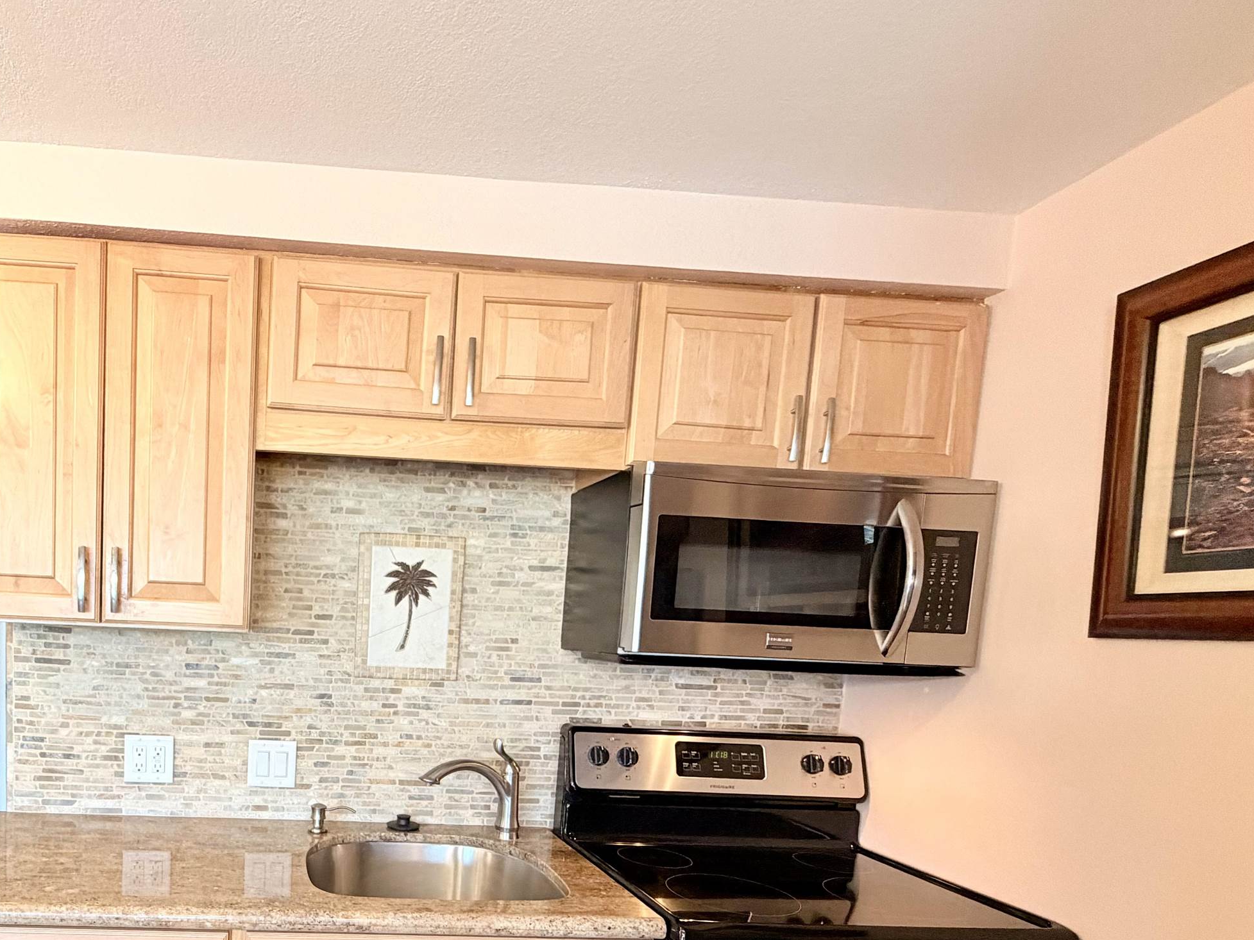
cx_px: 330
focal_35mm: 22
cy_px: 705
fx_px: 797
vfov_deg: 57.9
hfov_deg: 71.7
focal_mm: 2.22
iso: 250
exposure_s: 1/60
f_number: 2.2
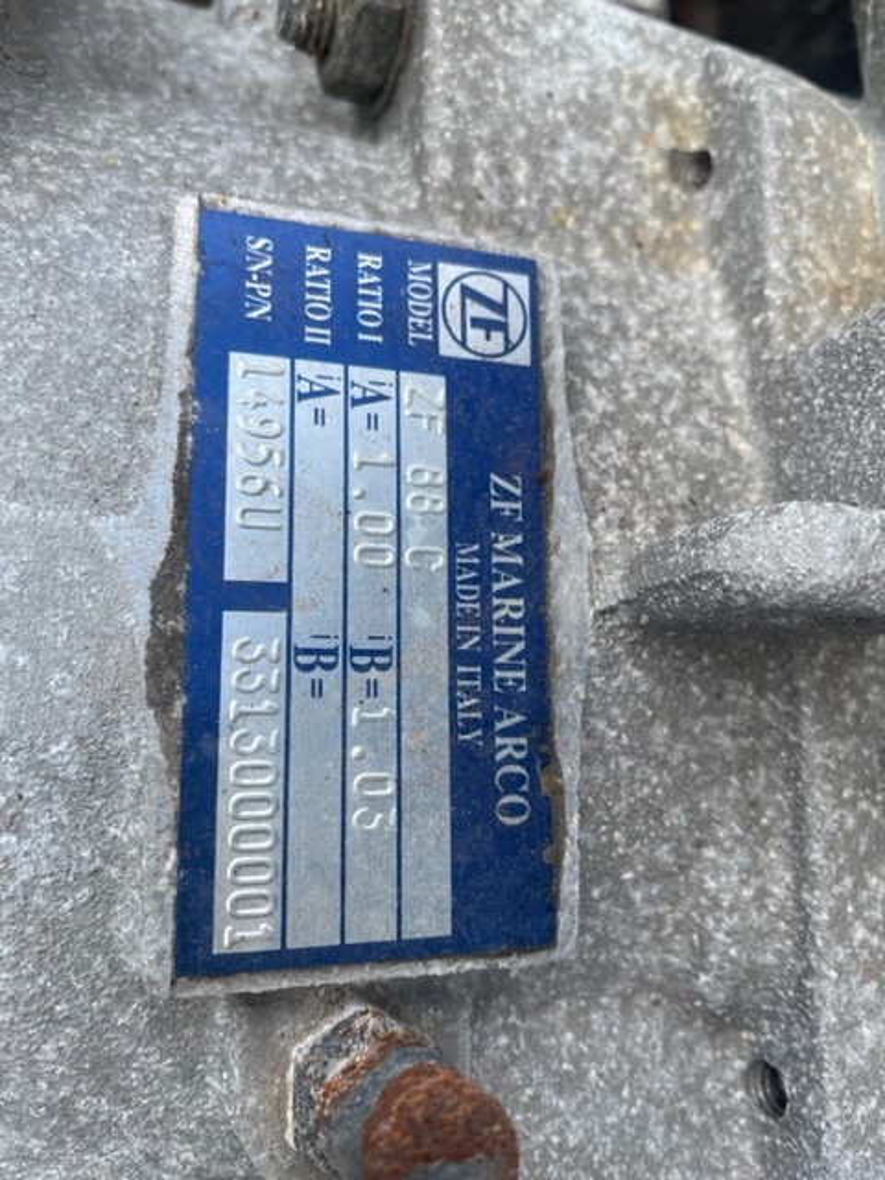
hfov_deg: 53.1
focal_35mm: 26
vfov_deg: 67.3
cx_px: 442
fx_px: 886
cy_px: 590
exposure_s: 1/807
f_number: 1.6
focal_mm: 4.2
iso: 32
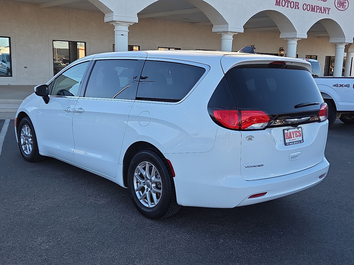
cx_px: 177
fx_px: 399
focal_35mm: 39
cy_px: 132
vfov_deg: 36.8
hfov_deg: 47.9
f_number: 1.8
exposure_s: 1/357
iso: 25
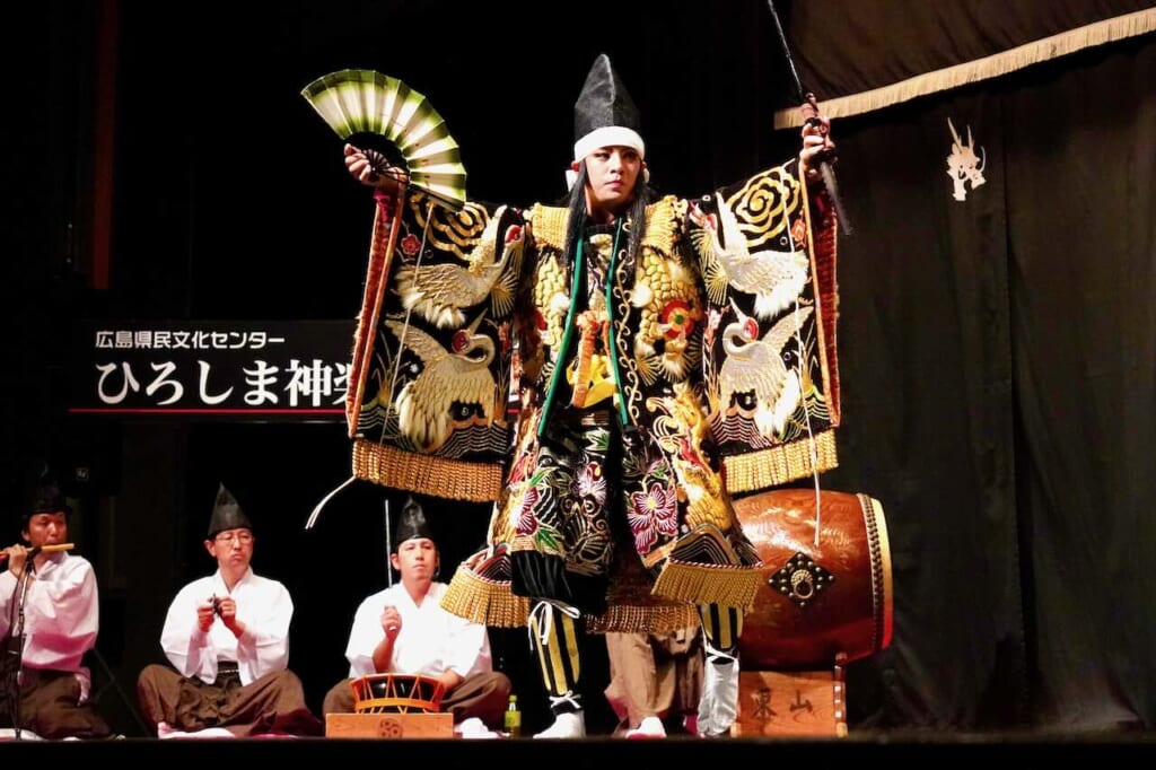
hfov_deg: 29.0
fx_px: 2234
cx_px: 578
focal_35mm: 70
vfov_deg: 19.6
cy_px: 385
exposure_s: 1/1250
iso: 6400
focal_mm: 46.4
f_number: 2.8
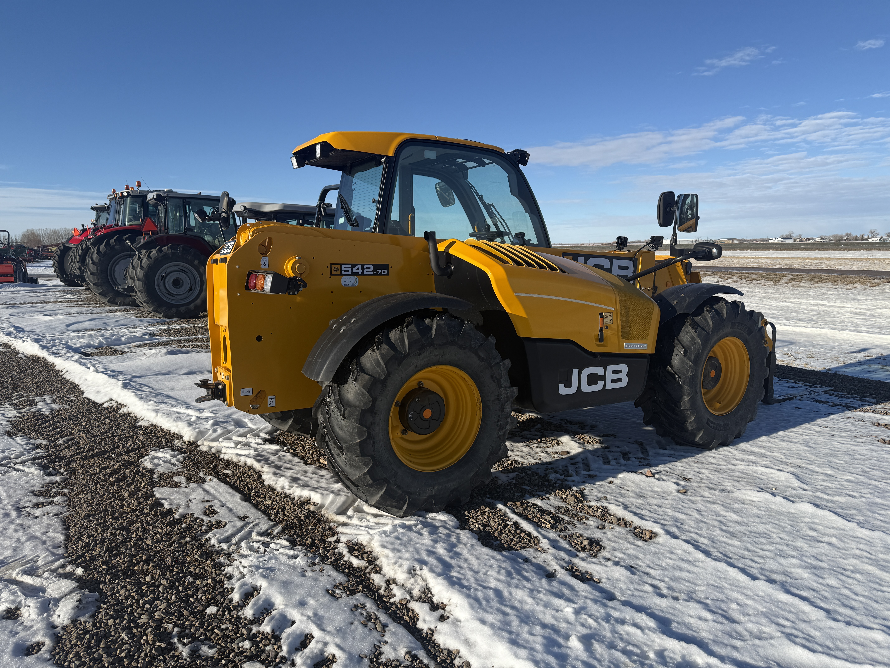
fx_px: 617
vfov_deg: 56.8
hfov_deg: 71.6
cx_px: 445
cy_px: 334
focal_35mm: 24
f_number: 1.78
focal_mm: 6.76
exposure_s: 1/4975
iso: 80
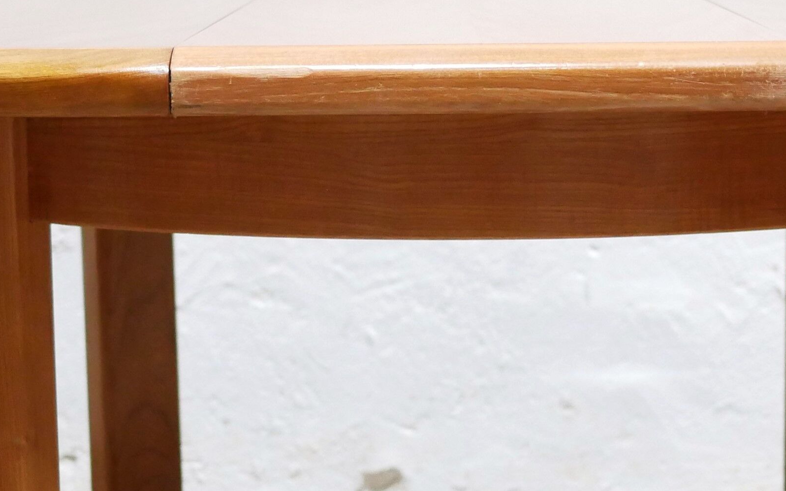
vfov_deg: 10.7
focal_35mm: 122
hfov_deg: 17.1
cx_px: 456
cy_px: 238
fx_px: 2613
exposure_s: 1/60
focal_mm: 20
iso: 2000
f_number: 1.7
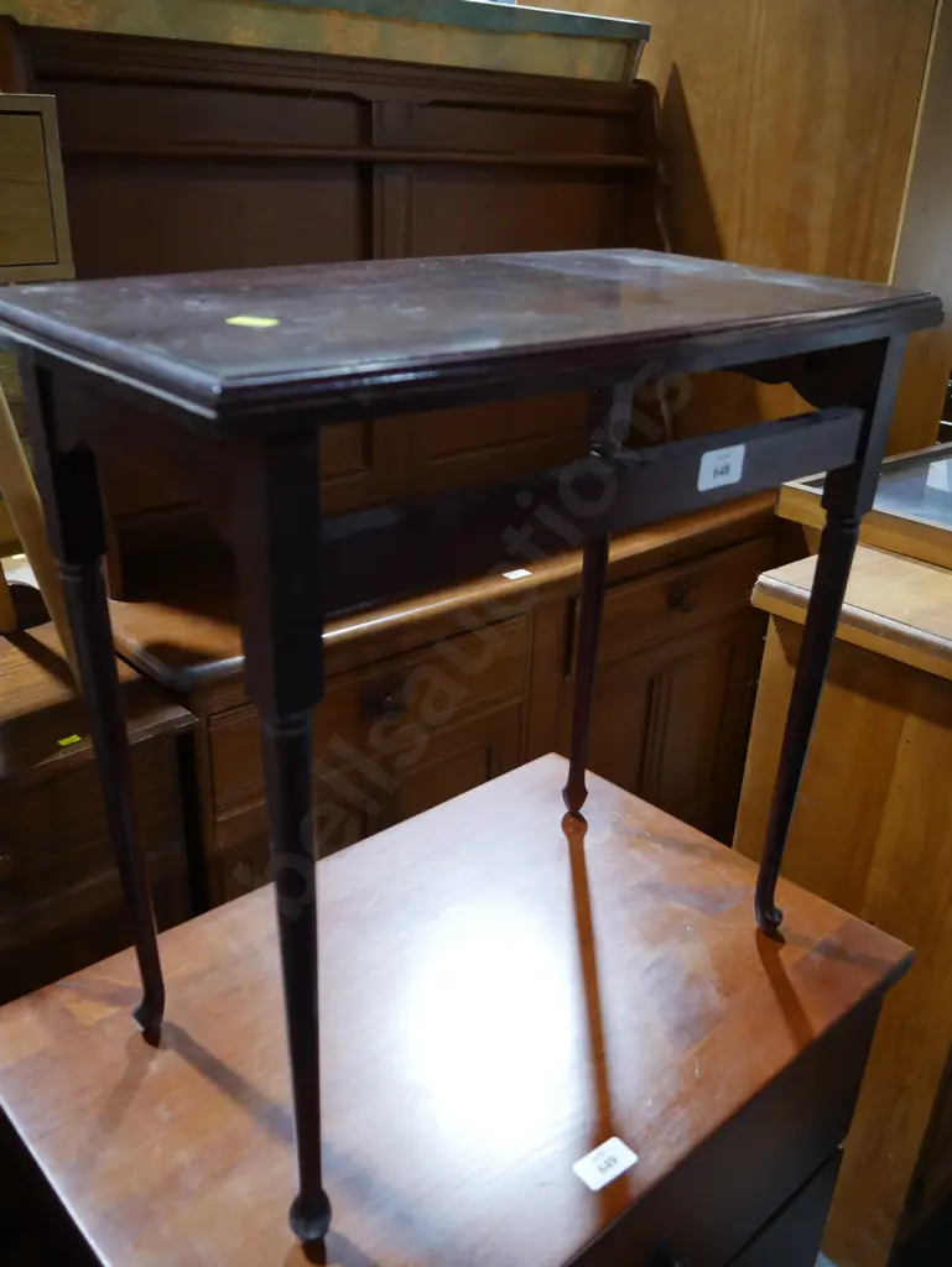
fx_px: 1026
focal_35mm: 28
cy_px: 634
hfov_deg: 49.8
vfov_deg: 63.4
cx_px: 476
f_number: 3.5
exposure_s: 1/60
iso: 800
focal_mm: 14
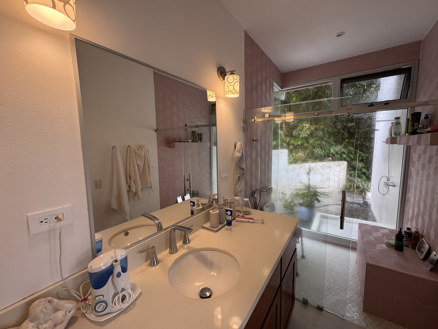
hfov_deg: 102.1
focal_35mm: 14
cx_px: 219
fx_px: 177
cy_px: 164
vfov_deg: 85.7
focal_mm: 2.22
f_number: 2.2
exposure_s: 1/99
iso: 64
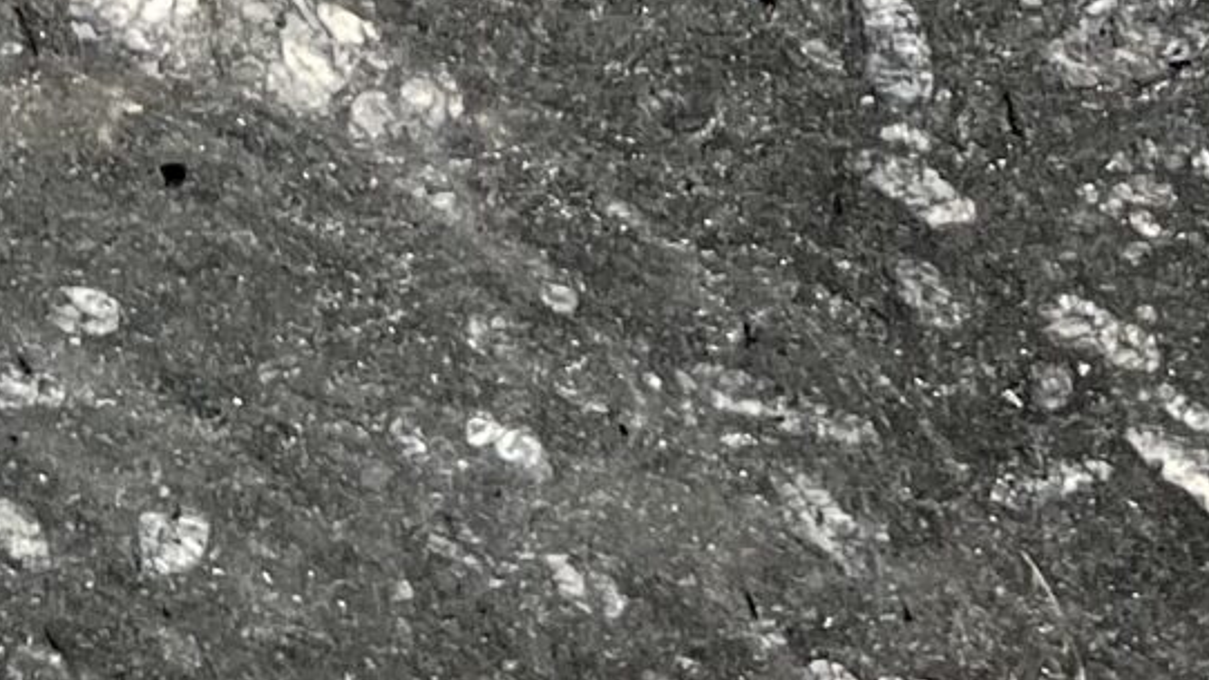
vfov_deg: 7.6
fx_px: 4295
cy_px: -1555
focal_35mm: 134
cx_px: 1167
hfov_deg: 15.8
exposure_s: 1/60
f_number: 1.5
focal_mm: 5.7
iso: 320
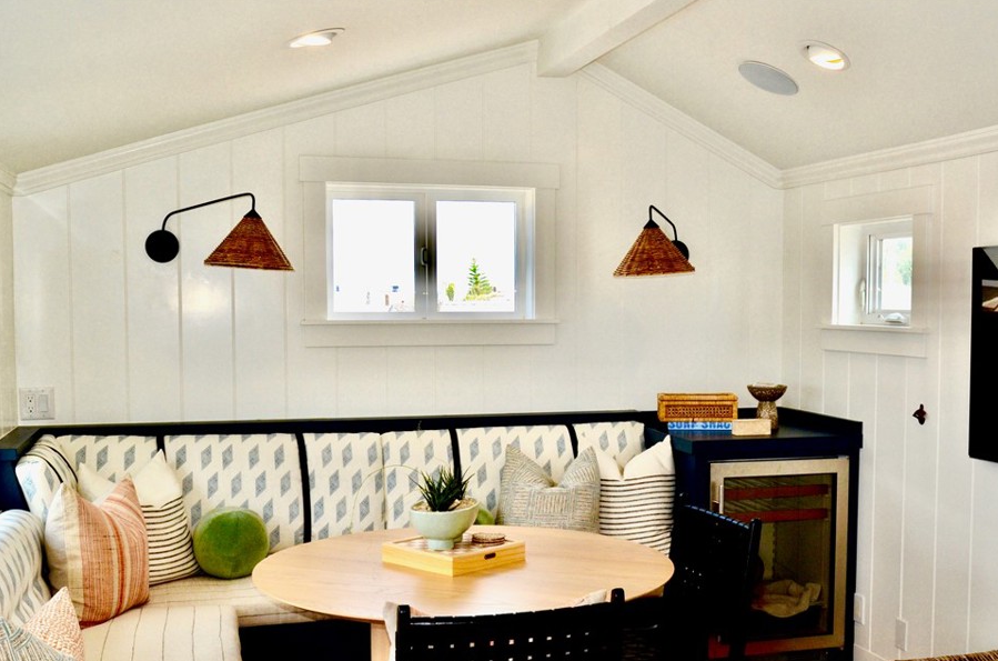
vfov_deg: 32.4
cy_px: 370
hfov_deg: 47.4
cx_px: 546
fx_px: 1134
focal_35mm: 41
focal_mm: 24
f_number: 9.5
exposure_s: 1/250
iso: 800
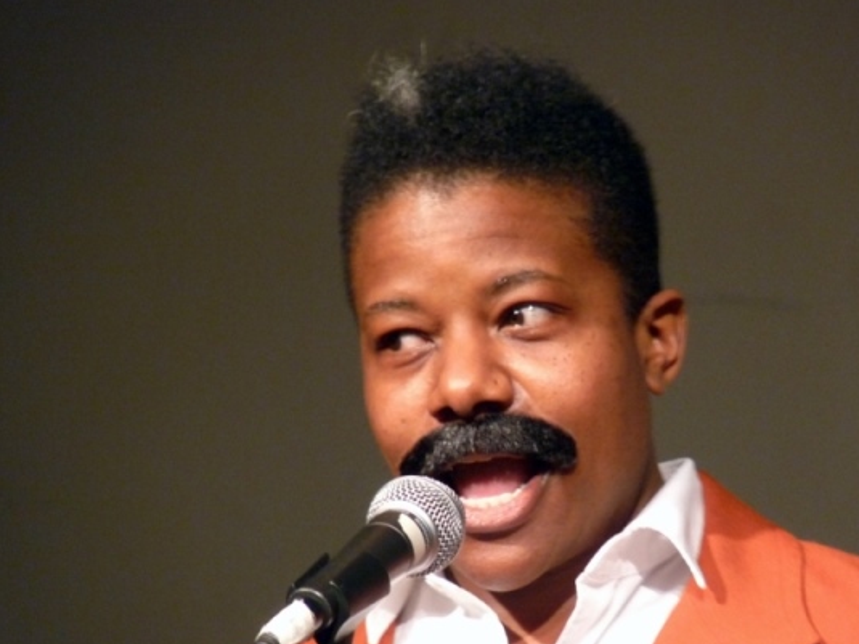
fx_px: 12578
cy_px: 347
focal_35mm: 507
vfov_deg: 2.9
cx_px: 485
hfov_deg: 3.9
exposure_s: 1/10
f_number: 3.8
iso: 400
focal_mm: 75.3
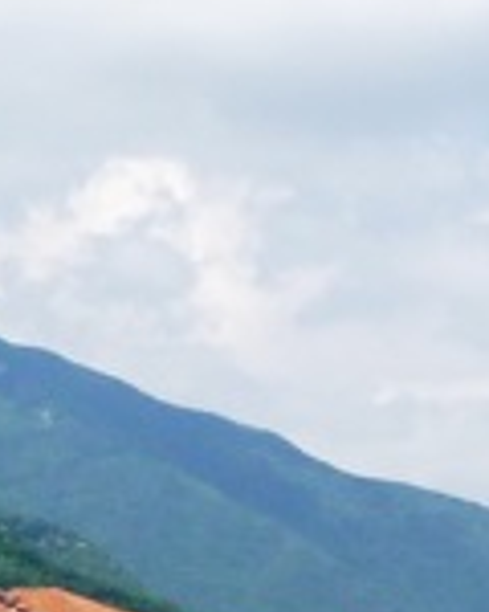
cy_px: 1175
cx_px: -513
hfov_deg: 7.9
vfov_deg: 9.7
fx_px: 3383
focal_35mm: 187
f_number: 3.3
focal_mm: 4.7
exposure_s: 1/1000
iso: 100
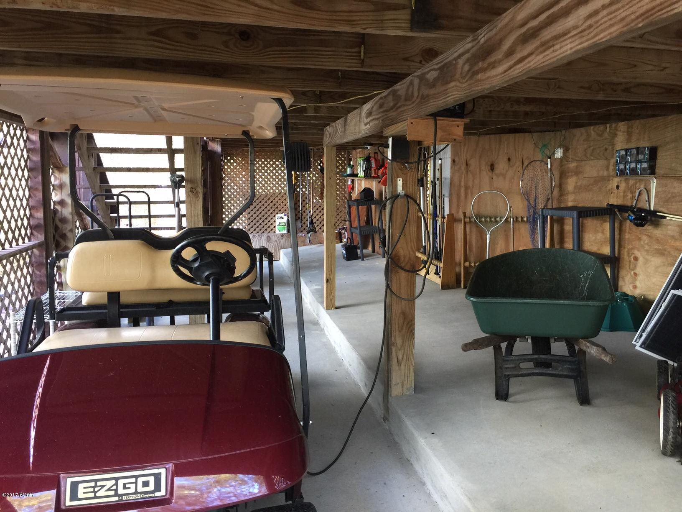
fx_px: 571
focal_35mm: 29
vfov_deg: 48.2
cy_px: 256
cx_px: 341
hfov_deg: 61.7
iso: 50
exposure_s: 1/15
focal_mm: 4.15
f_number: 2.2
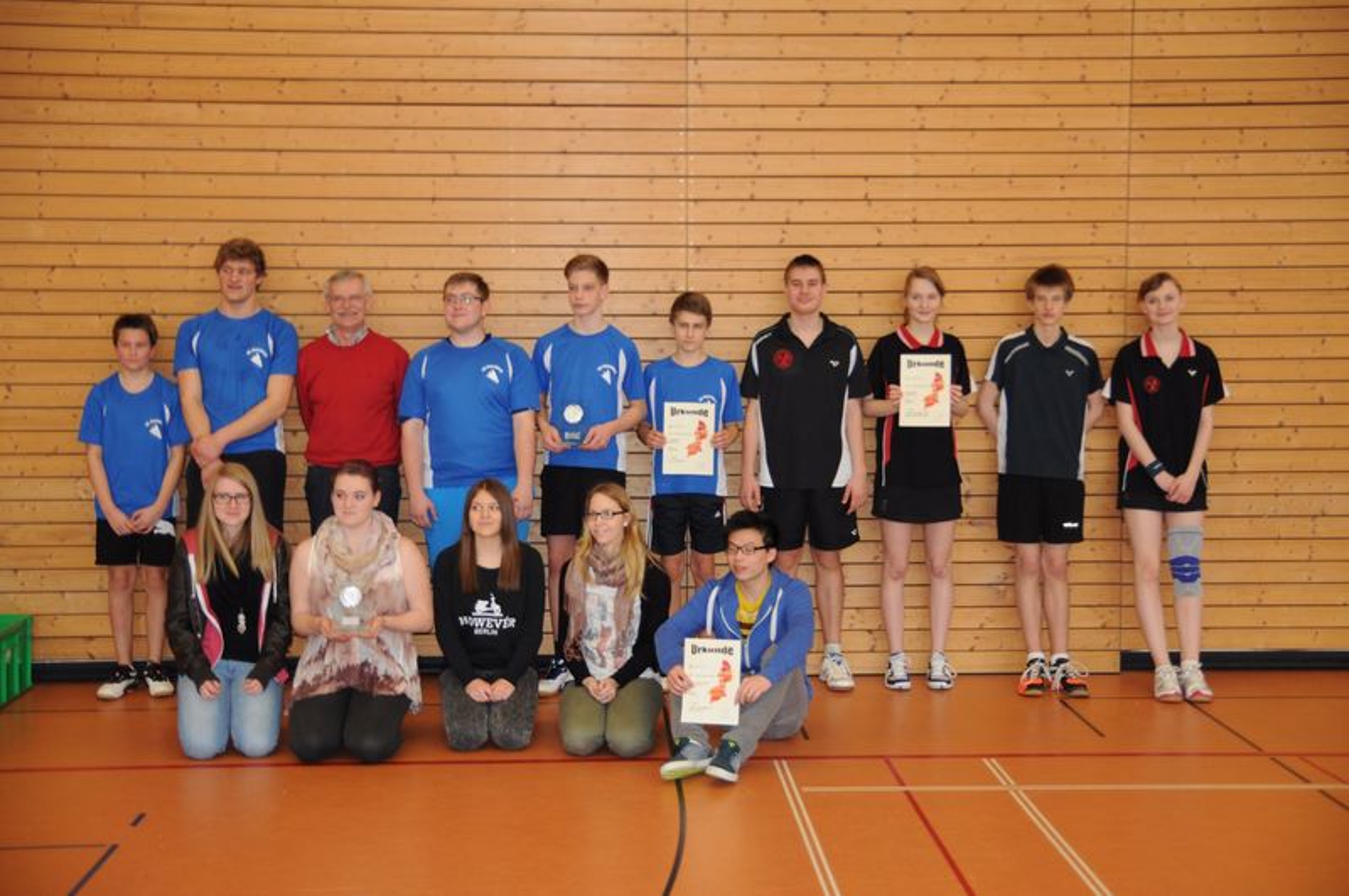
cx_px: 674
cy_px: 448
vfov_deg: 26.4
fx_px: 1908
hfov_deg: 38.9
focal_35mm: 51
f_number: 2.8
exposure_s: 1/125
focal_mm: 34
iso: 200
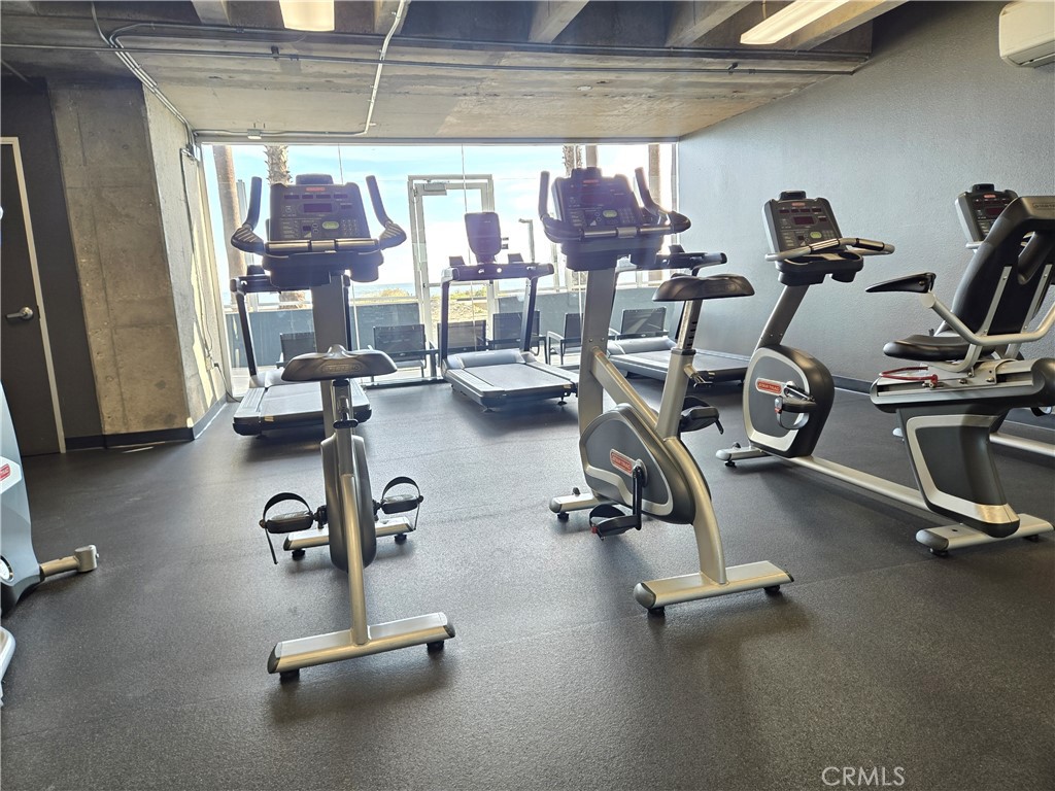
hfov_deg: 73.9
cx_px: 528
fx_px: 701
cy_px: 396
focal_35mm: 23
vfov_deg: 58.9
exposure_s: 1/50
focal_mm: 5.4
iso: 64
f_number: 1.8
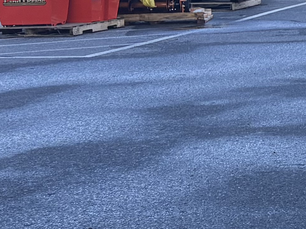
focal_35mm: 153
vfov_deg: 9.7
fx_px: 1352
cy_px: 25
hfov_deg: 10.4
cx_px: 827
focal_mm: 5.96
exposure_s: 1/861
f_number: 1.6
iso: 64
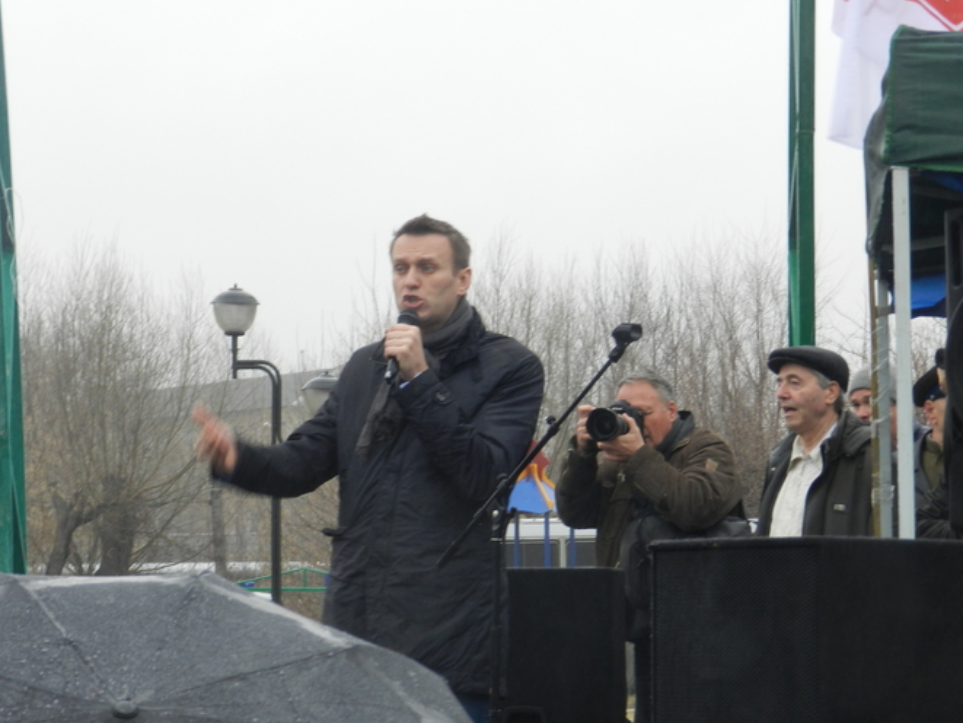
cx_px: 486
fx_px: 4257
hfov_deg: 12.9
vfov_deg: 9.7
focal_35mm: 153
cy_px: 362
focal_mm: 25.7
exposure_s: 1/80
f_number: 5.1
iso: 160
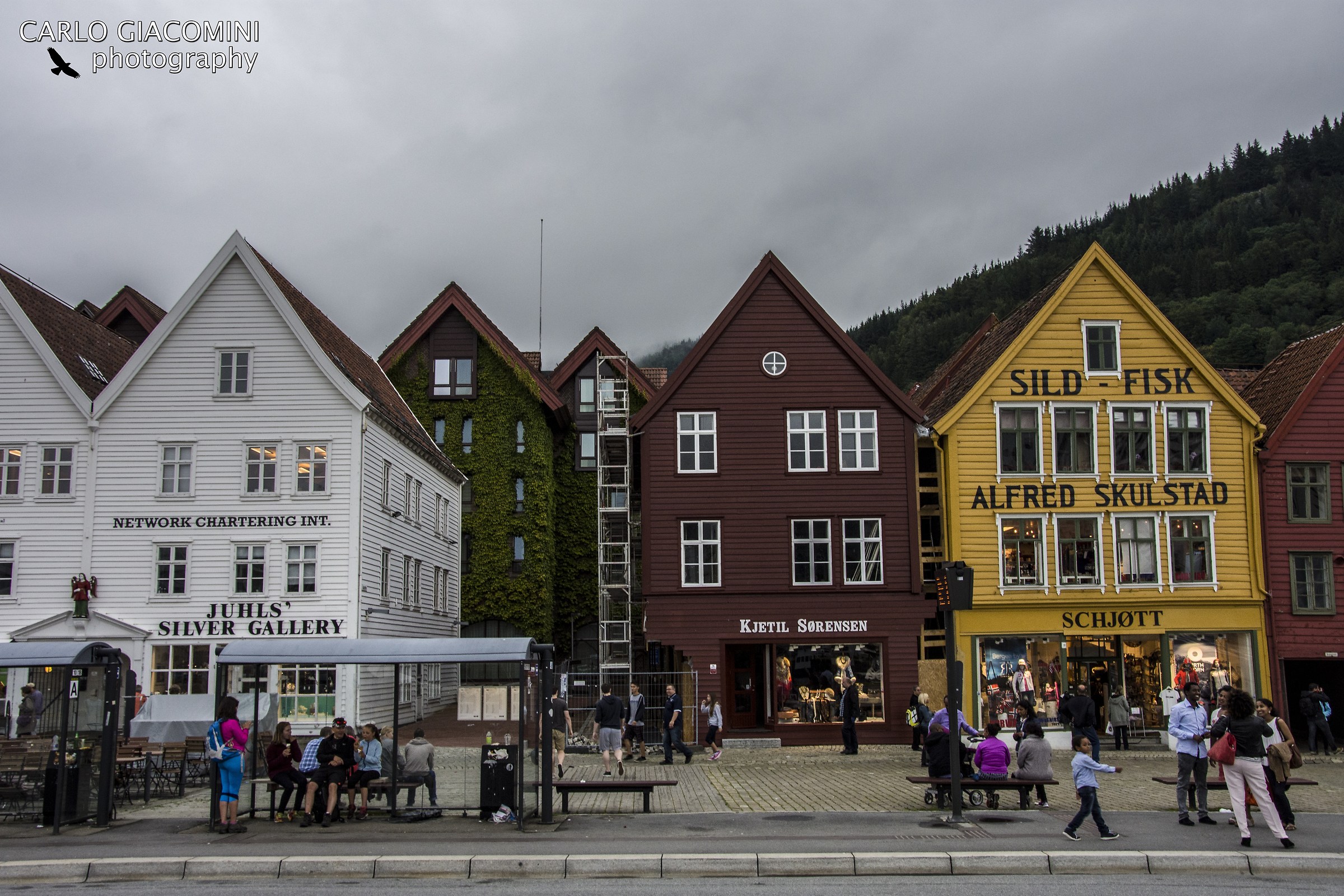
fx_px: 1344
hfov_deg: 53.1
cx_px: 672
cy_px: 448
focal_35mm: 36
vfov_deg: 36.9
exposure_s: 1/100
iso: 800
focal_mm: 24
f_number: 9
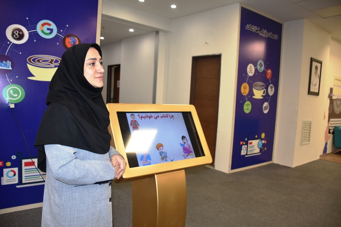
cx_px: 170
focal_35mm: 27
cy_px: 114
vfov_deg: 47.9
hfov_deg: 67.4
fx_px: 256
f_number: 3.5
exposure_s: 1/80
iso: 400
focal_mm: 18
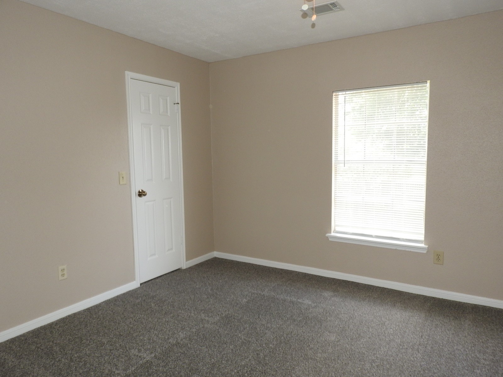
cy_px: 188
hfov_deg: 71.6
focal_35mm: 24
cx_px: 252
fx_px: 349
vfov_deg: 56.8
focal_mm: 4.3
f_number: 4.8
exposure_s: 1/30
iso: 125
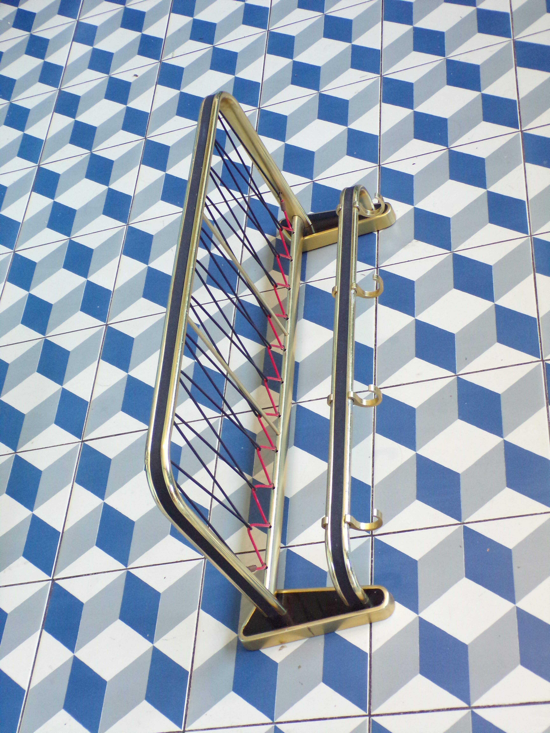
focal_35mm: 49
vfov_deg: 38.9
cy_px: 366
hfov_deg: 29.7
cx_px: 275
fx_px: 1038
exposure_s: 1/17
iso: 400
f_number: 3.5
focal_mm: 8.7
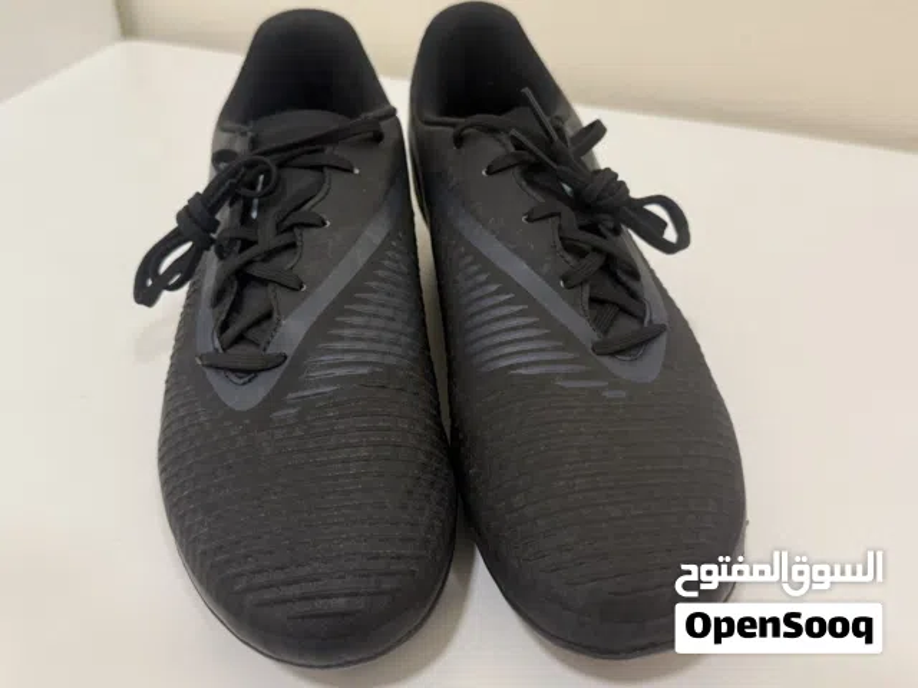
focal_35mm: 35
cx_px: 459
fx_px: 928
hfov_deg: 52.6
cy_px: 344
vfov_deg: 40.7
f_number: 1.78
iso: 200
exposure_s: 1/50
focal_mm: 6.76
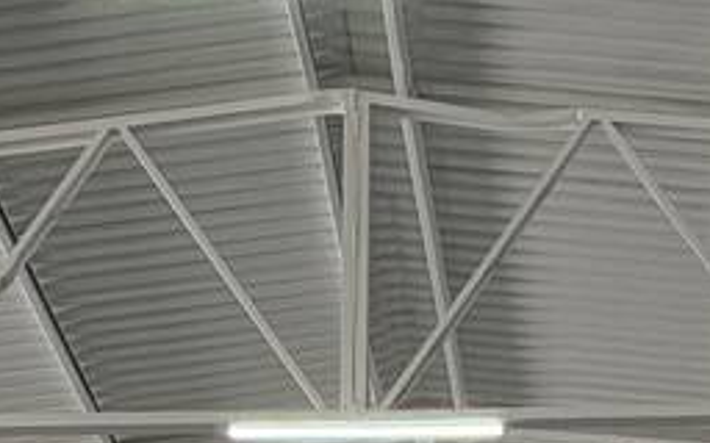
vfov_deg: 4.4
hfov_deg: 7.3
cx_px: 524
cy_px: 1398
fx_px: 5534
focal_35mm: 286
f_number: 1.78
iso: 160
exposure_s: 1/102
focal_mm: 6.76
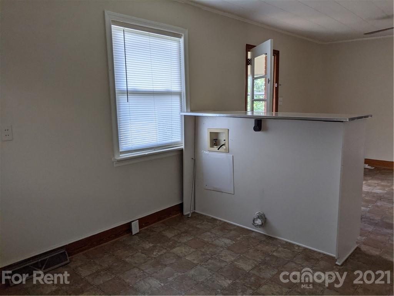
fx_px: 307
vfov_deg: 51.4
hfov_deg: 65.3
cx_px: 197
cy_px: 148
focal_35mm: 27
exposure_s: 1/164
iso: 120
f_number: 1.8
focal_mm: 4.44
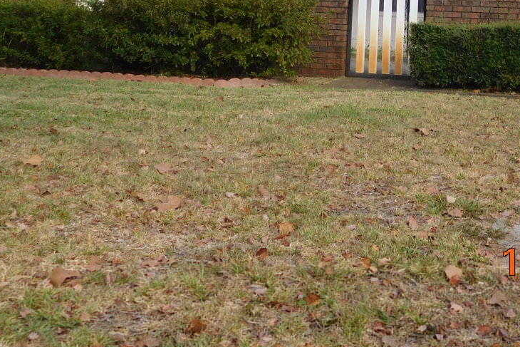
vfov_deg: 21.9
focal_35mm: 57
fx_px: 823
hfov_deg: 34.3
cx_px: 394
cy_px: -76
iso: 125
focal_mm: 4.5
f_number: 3.4
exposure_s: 1/400
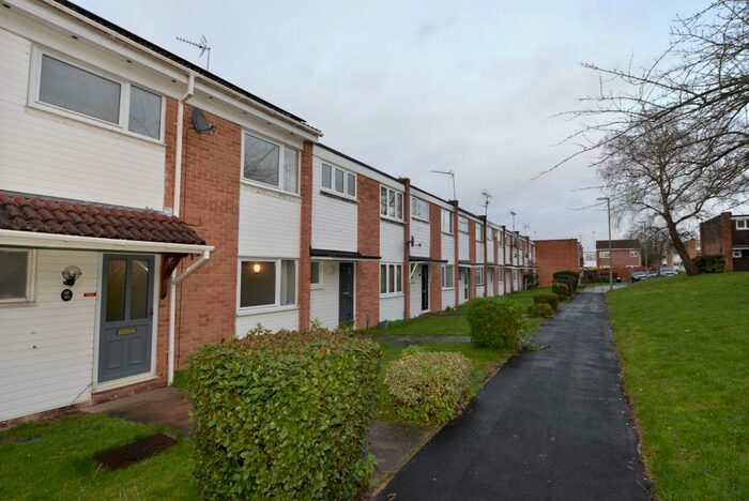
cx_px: 374
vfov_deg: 67.5
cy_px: 250
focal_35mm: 18
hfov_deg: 90.0
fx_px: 375
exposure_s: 1/60
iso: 200
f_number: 4
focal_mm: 18
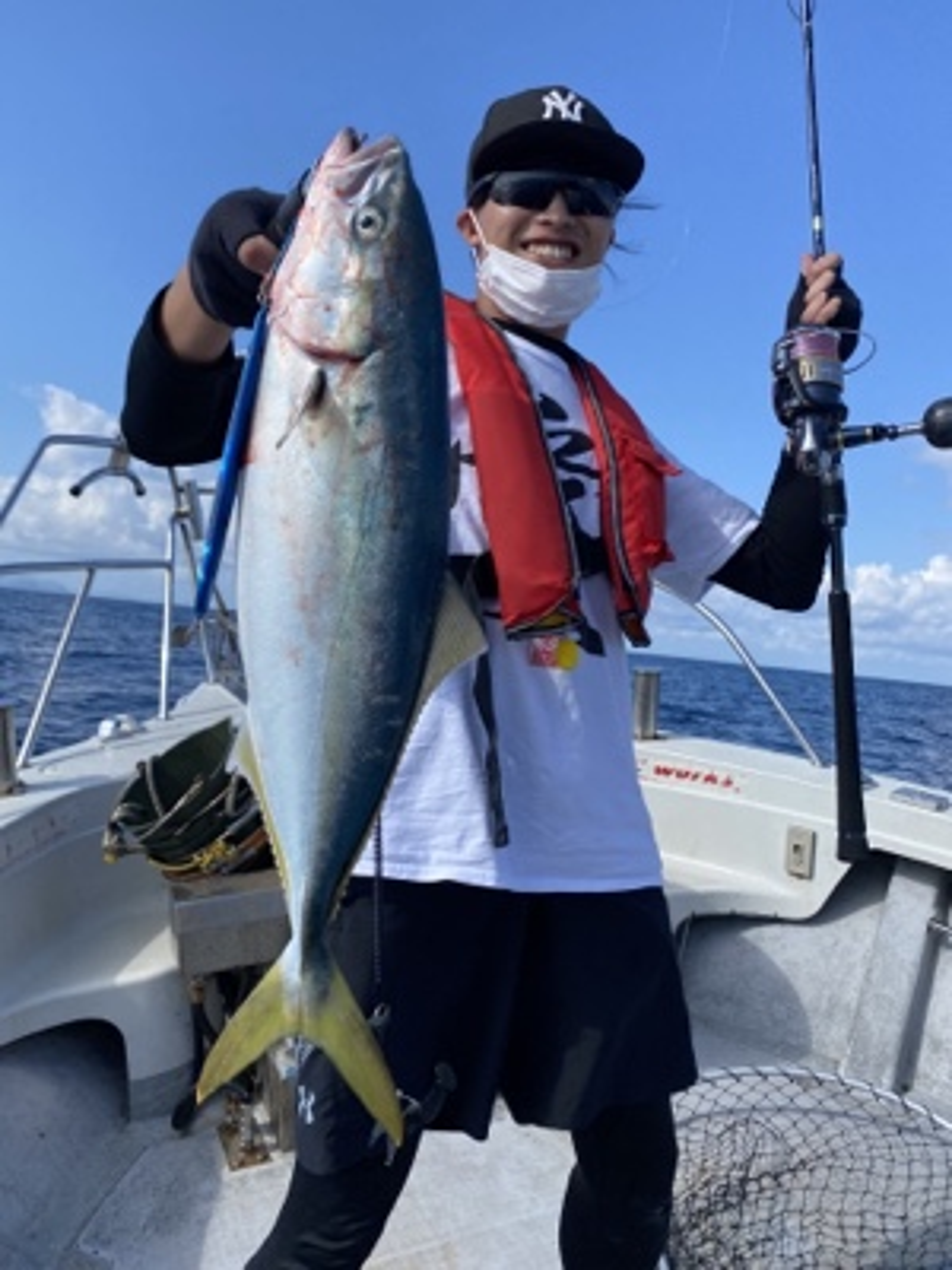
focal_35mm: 26
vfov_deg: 67.3
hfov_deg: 53.1
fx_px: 953
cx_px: 476
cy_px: 635
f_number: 1.8
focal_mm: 4.25
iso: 32
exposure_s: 1/2513
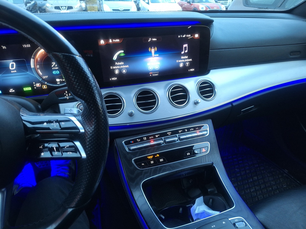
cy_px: 114
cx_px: 153
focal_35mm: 23
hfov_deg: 73.9
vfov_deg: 58.9
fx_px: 203
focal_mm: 5.54
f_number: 1.8
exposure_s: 1/20
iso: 400
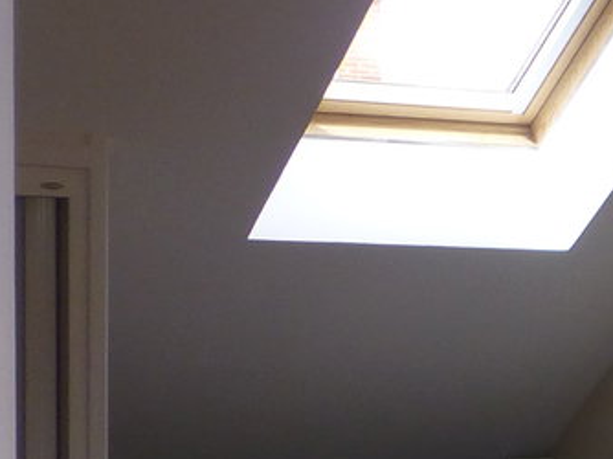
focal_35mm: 115
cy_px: 367
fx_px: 2035
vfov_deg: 12.8
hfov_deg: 13.5
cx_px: 1376
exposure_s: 1/80
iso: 100
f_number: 3.3
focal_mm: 4.3
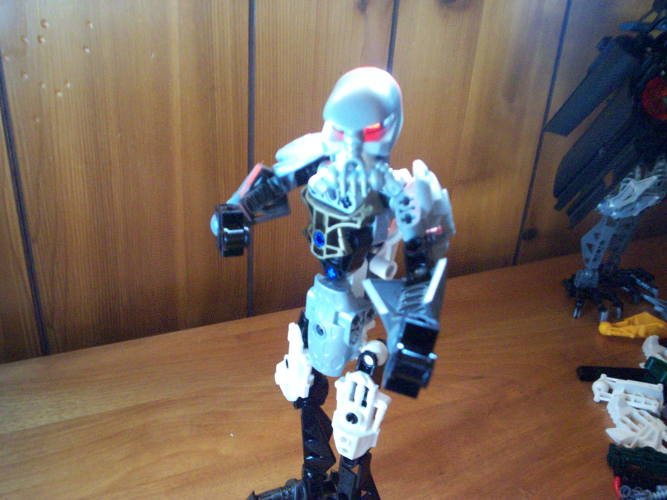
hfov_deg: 51.4
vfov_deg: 39.7
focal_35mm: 36
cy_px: 250
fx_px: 694
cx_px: 334
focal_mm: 5.9
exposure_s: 1/4
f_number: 4.5
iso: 400
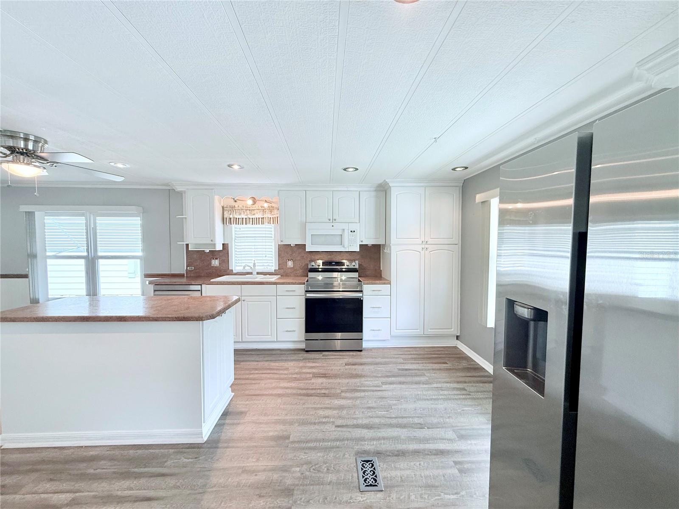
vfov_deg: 85.7
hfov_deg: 102.1
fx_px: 275
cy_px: 254
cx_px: 340
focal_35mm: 14
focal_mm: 2.22
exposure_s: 1/120
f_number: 2.2
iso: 200
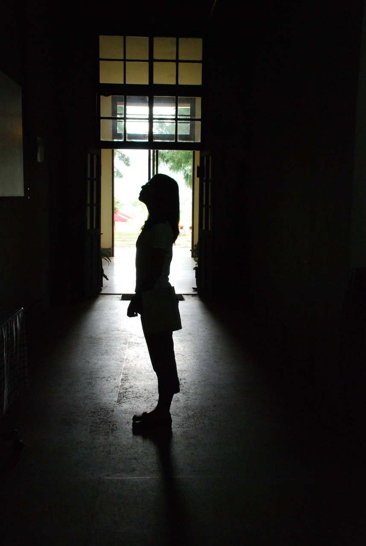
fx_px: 730
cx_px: 183
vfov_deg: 41.1
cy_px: 273
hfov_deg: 28.2
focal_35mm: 48
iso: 1000
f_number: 13
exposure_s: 1/20
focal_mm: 32
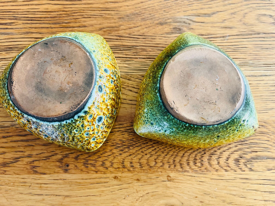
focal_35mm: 26
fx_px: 207
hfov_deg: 67.3
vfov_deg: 53.1
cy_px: 103
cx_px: 138
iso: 125
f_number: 1.6
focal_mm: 5.1
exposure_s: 1/121
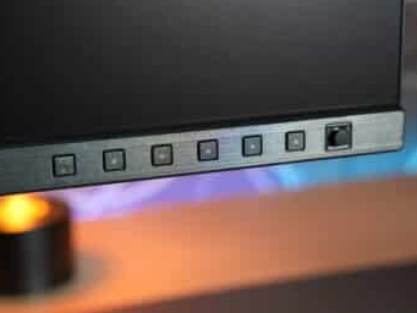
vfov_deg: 19.2
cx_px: 224
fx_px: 928
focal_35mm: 77
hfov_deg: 25.3
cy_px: 155
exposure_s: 1/80
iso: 1250
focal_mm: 70
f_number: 8
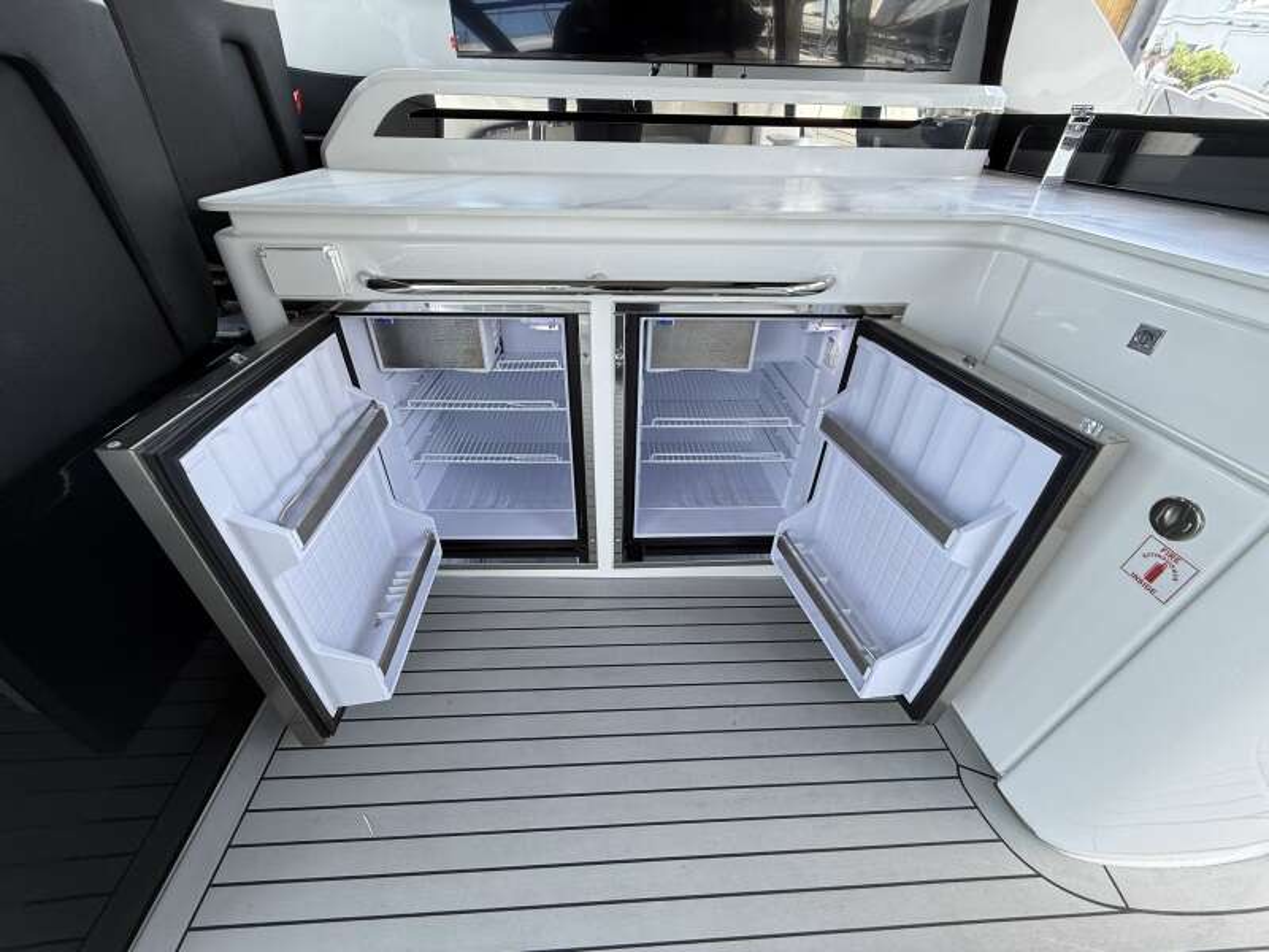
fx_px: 513
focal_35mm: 14
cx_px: 634
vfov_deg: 85.7
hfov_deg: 102.1
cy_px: 476
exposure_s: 1/99
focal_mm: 2.22
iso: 80
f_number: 2.2
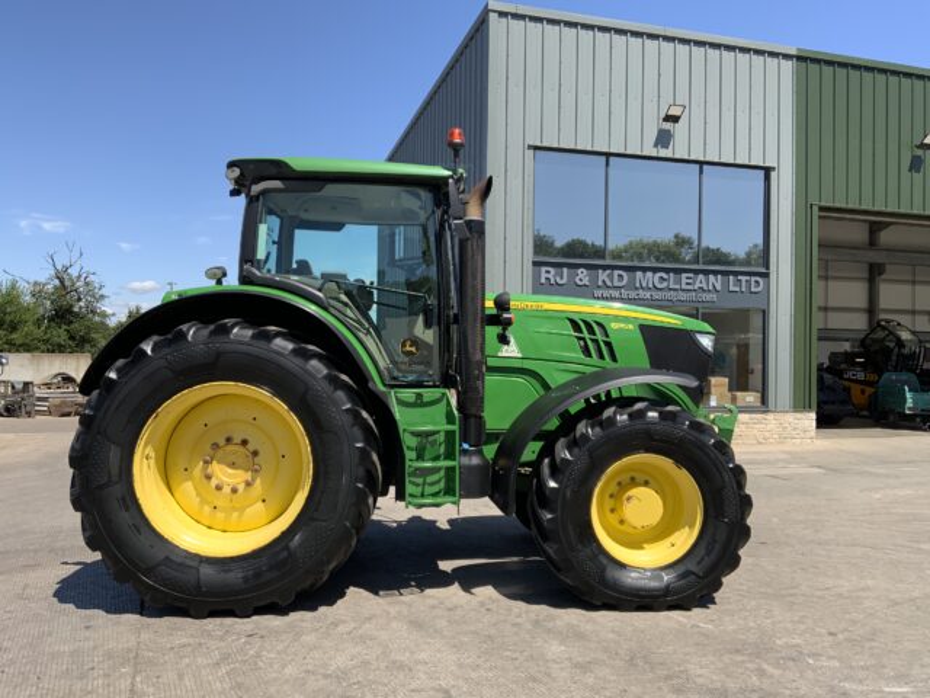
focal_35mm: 29
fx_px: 779
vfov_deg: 48.2
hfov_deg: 61.7
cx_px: 465
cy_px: 349
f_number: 1.8
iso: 16
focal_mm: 3
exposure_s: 1/1377
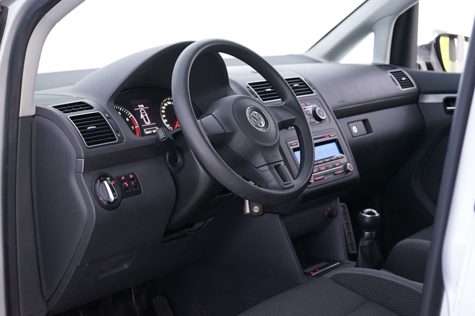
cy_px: 158
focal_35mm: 59
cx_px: 238
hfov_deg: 34.0
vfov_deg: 23.0
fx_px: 778
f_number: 6.3
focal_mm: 59
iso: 3200
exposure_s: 1/13
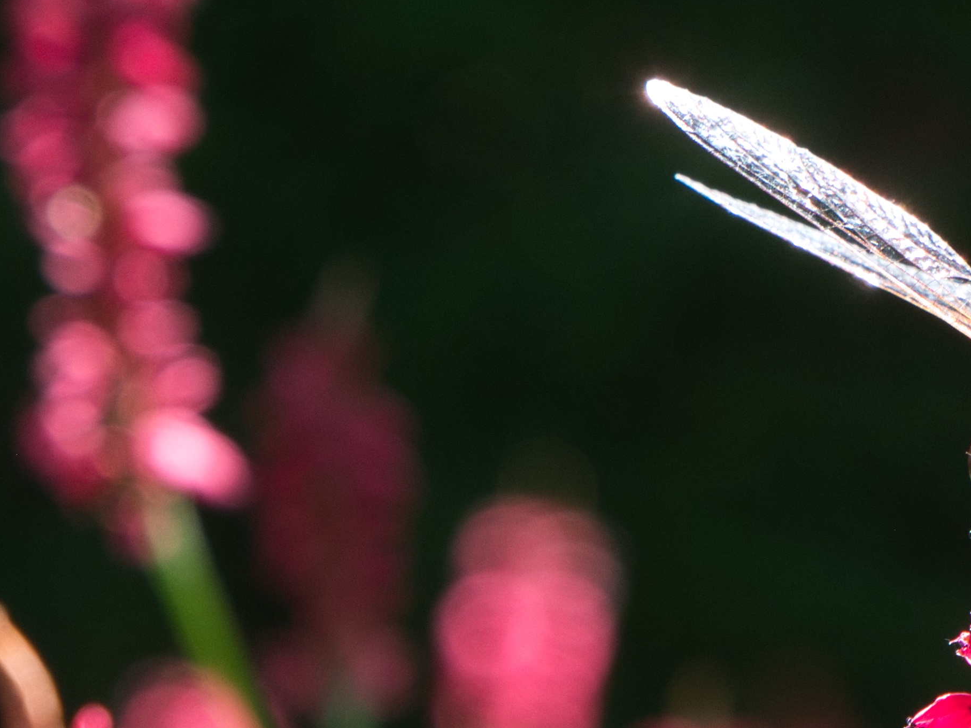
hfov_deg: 5.6
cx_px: 1093
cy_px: 385
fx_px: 9930
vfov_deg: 4.2
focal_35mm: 354
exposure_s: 1/125
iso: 400
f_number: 6.3
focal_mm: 60
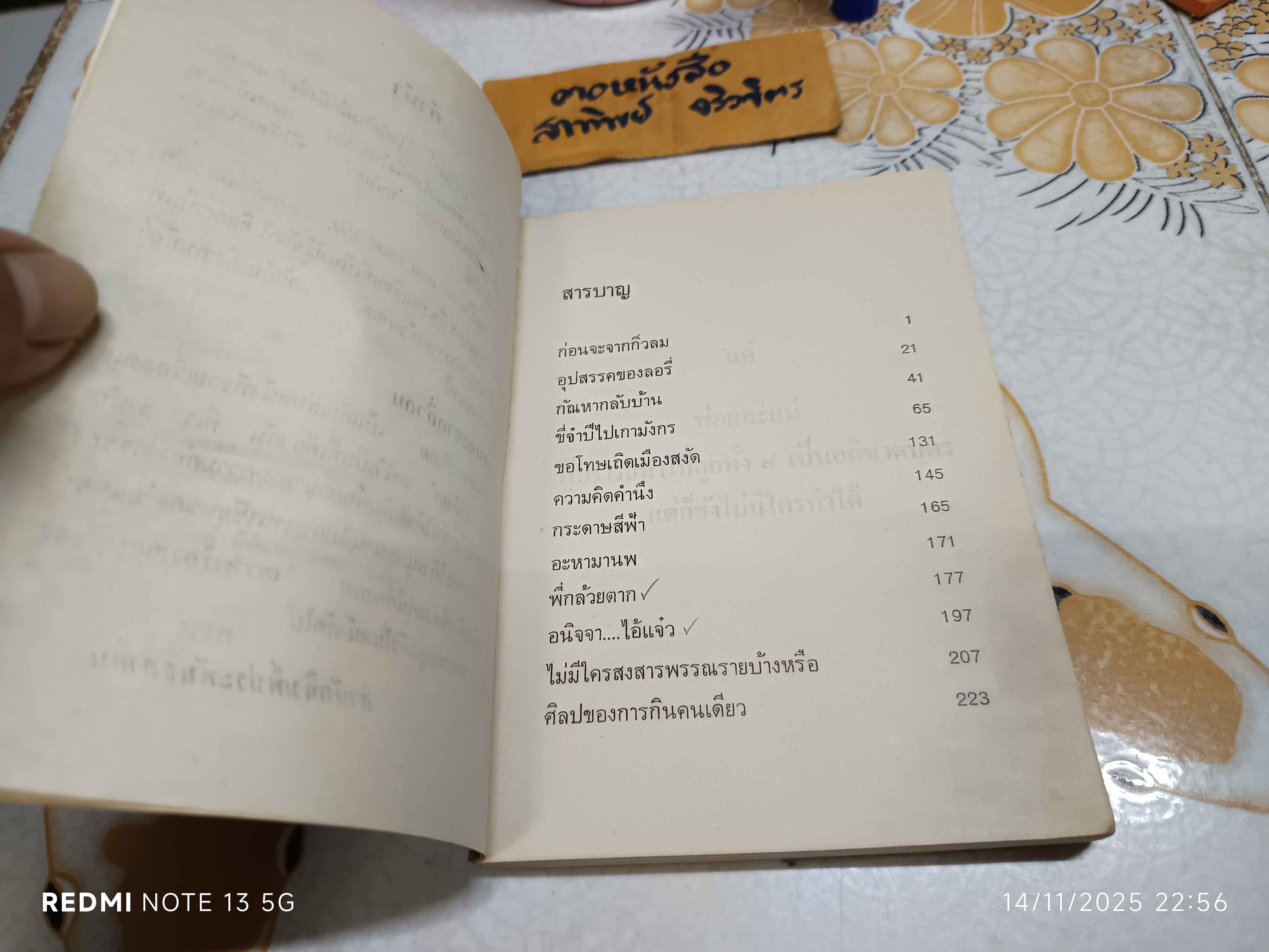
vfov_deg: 56.8
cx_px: 634
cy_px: 476
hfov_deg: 71.6
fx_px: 880
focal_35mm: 24
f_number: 1.7
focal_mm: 5.31
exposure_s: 1/33.3
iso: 870
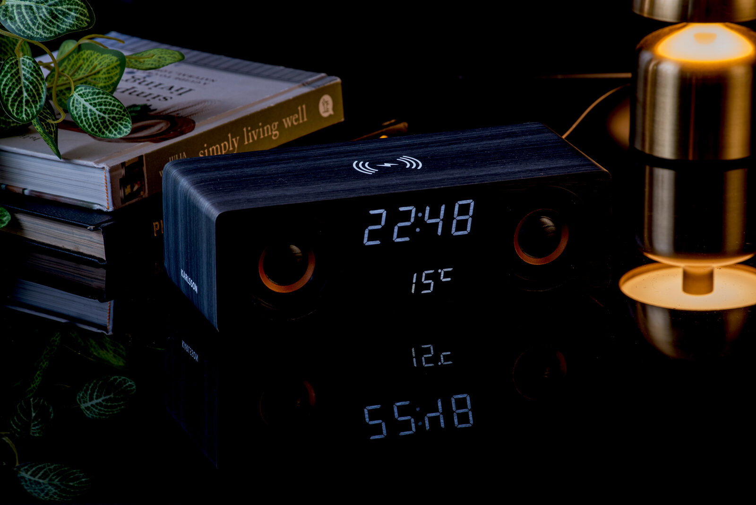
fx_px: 4201
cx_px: 378
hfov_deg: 10.3
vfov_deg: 6.9
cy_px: 252
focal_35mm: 200
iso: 160
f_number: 11
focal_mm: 200
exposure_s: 1/2
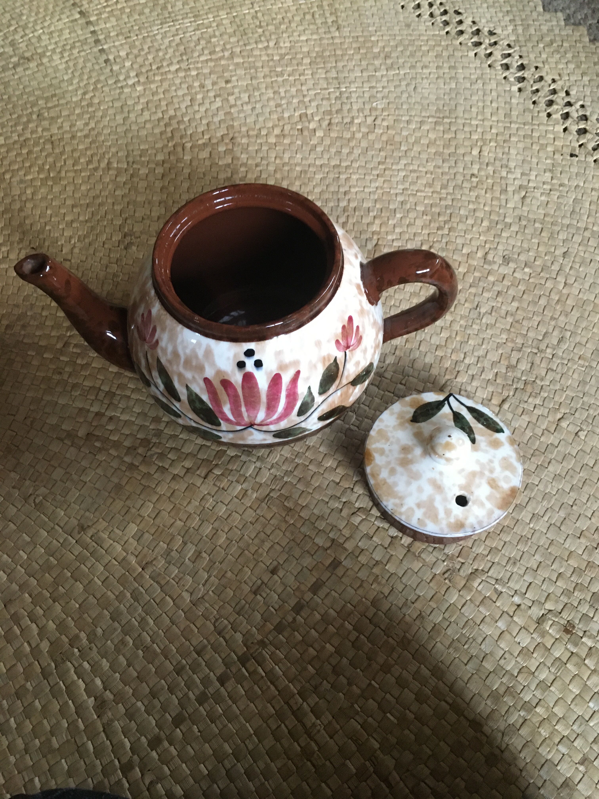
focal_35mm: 29
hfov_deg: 48.2
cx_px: 300
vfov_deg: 61.7
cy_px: 400
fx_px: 669
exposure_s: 1/17
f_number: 2.2
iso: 200
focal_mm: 4.15
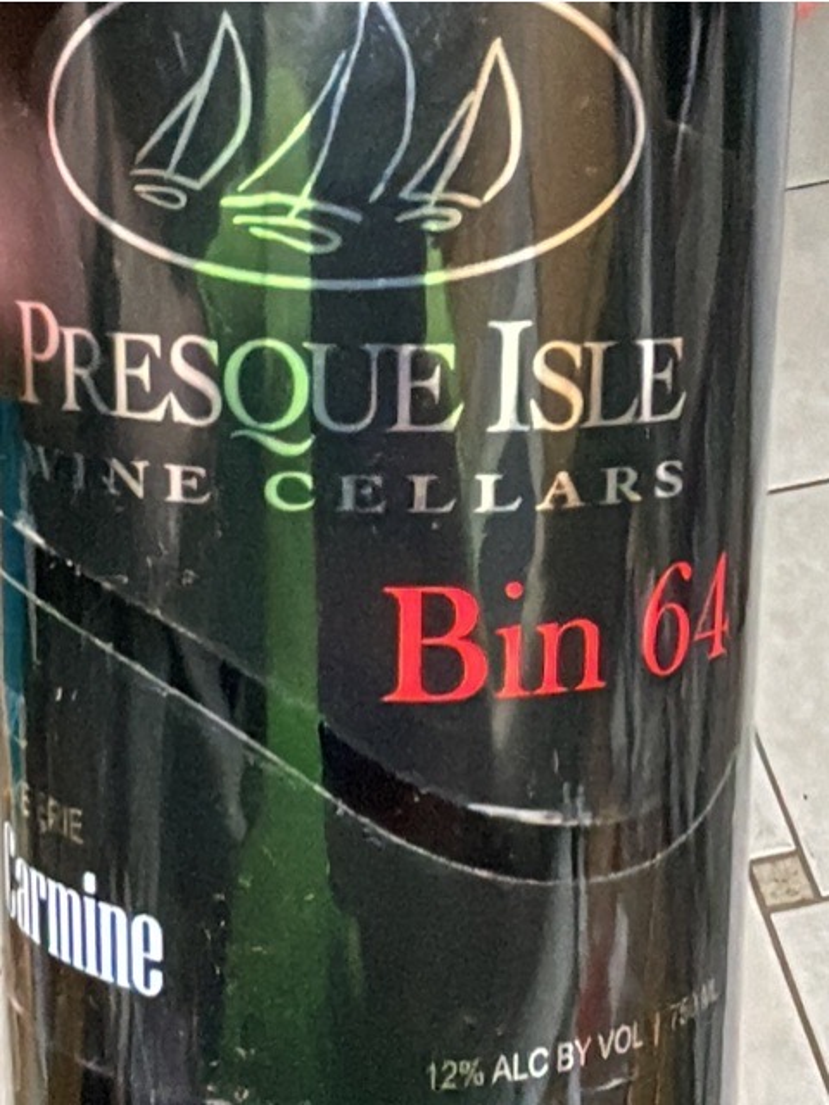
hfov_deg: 46.8
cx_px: 414
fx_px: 958
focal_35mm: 30
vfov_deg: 60.0
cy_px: 552
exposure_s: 1/60
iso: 800
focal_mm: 1.54
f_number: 2.4
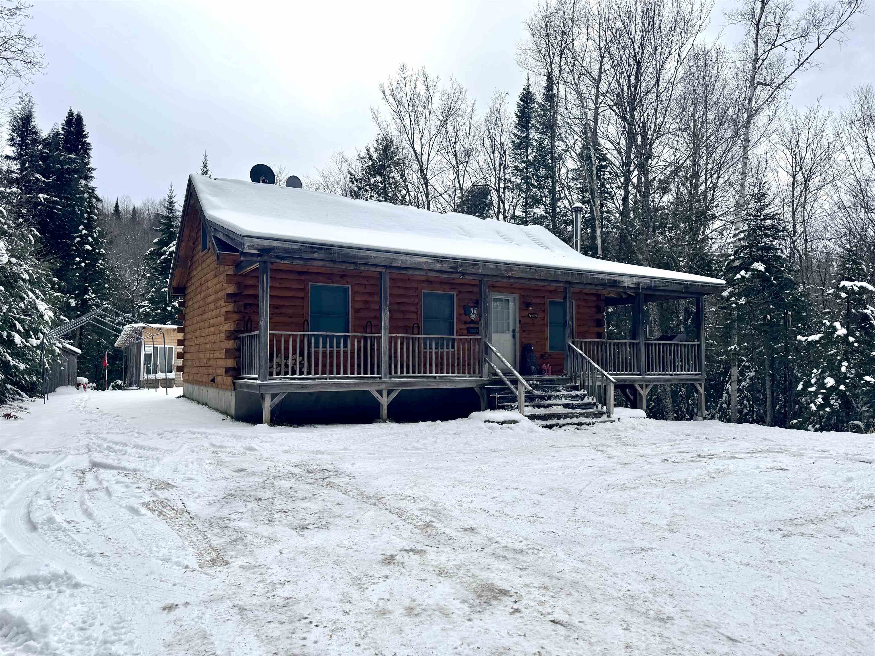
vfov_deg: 56.8
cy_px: 328
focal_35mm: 24
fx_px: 607
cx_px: 438
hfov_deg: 71.6
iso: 80
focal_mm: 6.76
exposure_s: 1/1488
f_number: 1.78
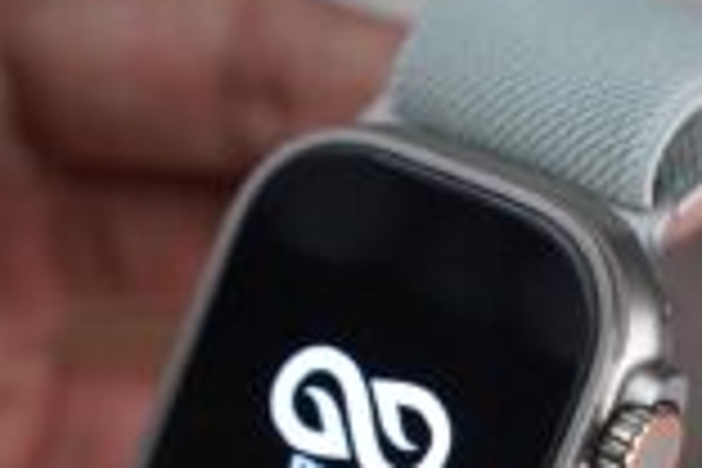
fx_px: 2496
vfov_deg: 10.6
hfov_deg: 16.0
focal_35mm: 128
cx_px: 464
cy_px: 461
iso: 1000
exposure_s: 1/60
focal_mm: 50
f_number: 4
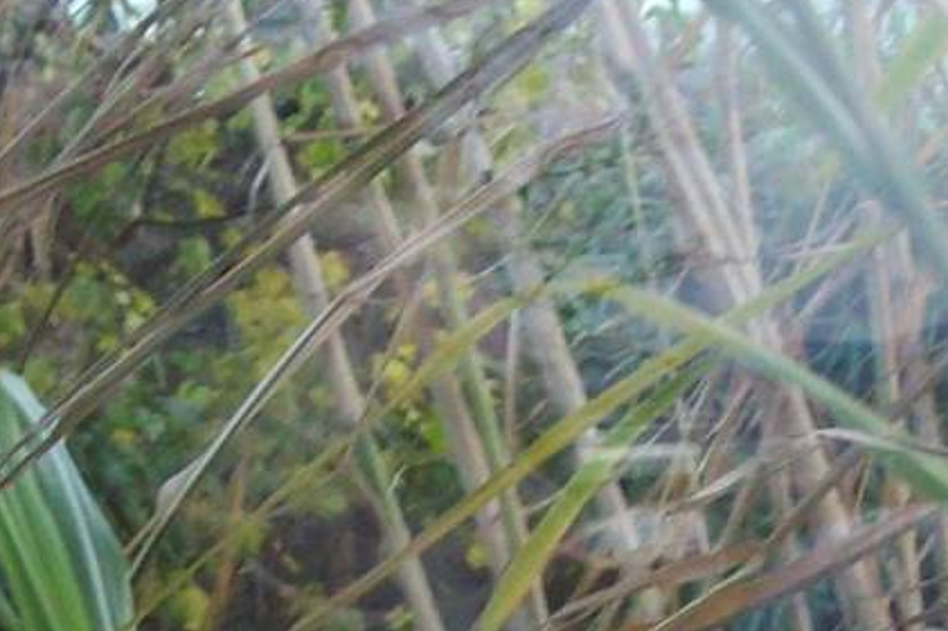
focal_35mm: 178
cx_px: 565
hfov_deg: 11.6
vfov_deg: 7.7
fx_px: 4684
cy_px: 687
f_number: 3
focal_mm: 7.6
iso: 222
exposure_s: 1/147
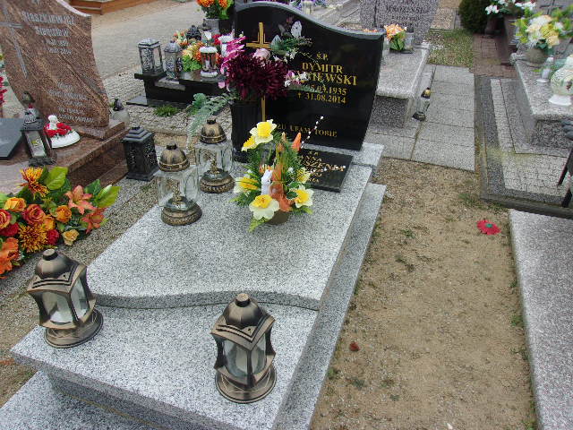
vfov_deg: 51.4
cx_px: 286
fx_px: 447
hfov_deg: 65.3
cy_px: 215
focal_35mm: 27
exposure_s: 1/38
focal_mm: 4.9
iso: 80
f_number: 10.4
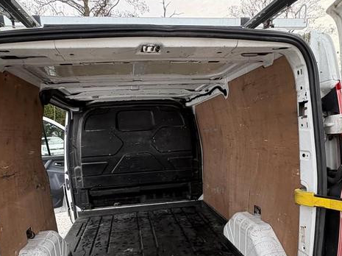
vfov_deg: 49.1
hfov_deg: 65.4
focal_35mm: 27
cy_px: 195
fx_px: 267
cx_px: 168
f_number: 2.2
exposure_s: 1/136
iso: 80
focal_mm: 2.22
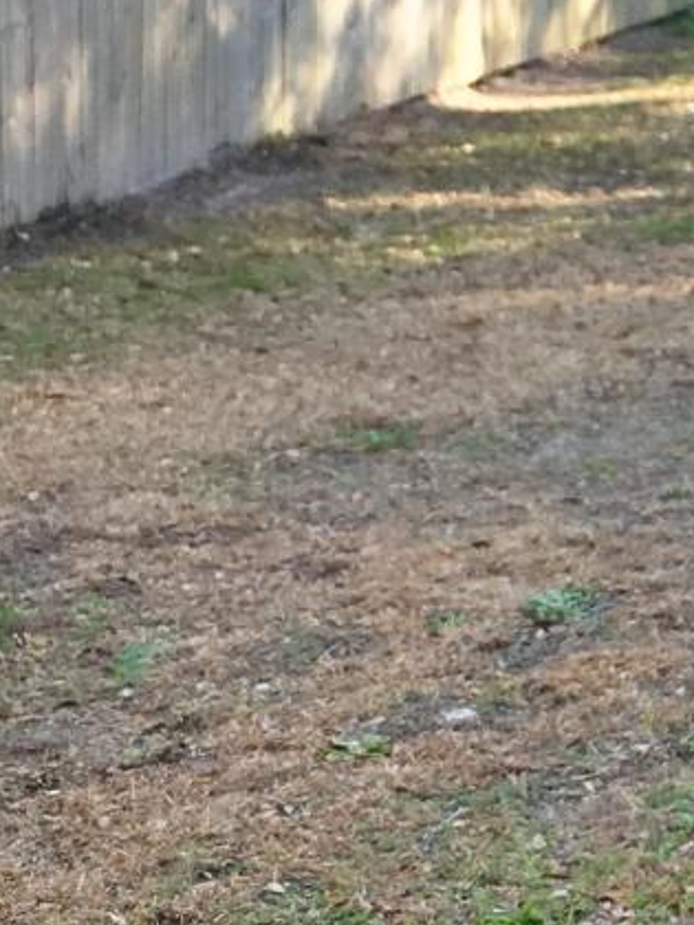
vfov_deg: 14.3
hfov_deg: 10.3
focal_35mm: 138
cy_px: 344
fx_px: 3689
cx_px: 1141
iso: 32
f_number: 2.2
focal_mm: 4.15
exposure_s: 1/120
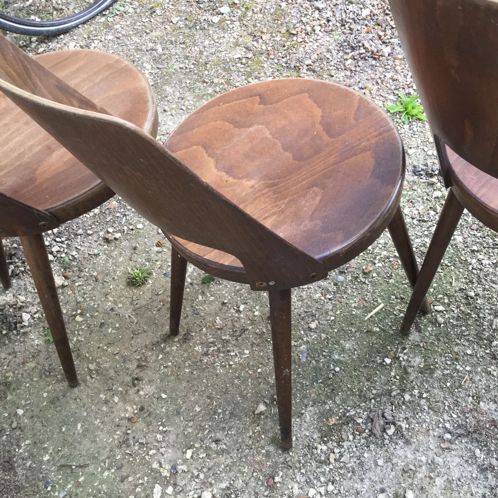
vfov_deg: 40.9
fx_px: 667
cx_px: 299
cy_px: 234
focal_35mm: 41
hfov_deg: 40.7
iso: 32
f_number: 2.4
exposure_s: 1/33
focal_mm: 3.3
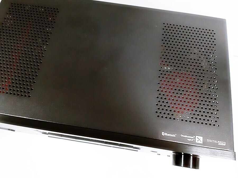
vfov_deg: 51.4
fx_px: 186
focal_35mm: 27
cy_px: 89
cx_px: 119
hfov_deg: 65.3
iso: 400
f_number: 1.7
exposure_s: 1/25
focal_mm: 3.93
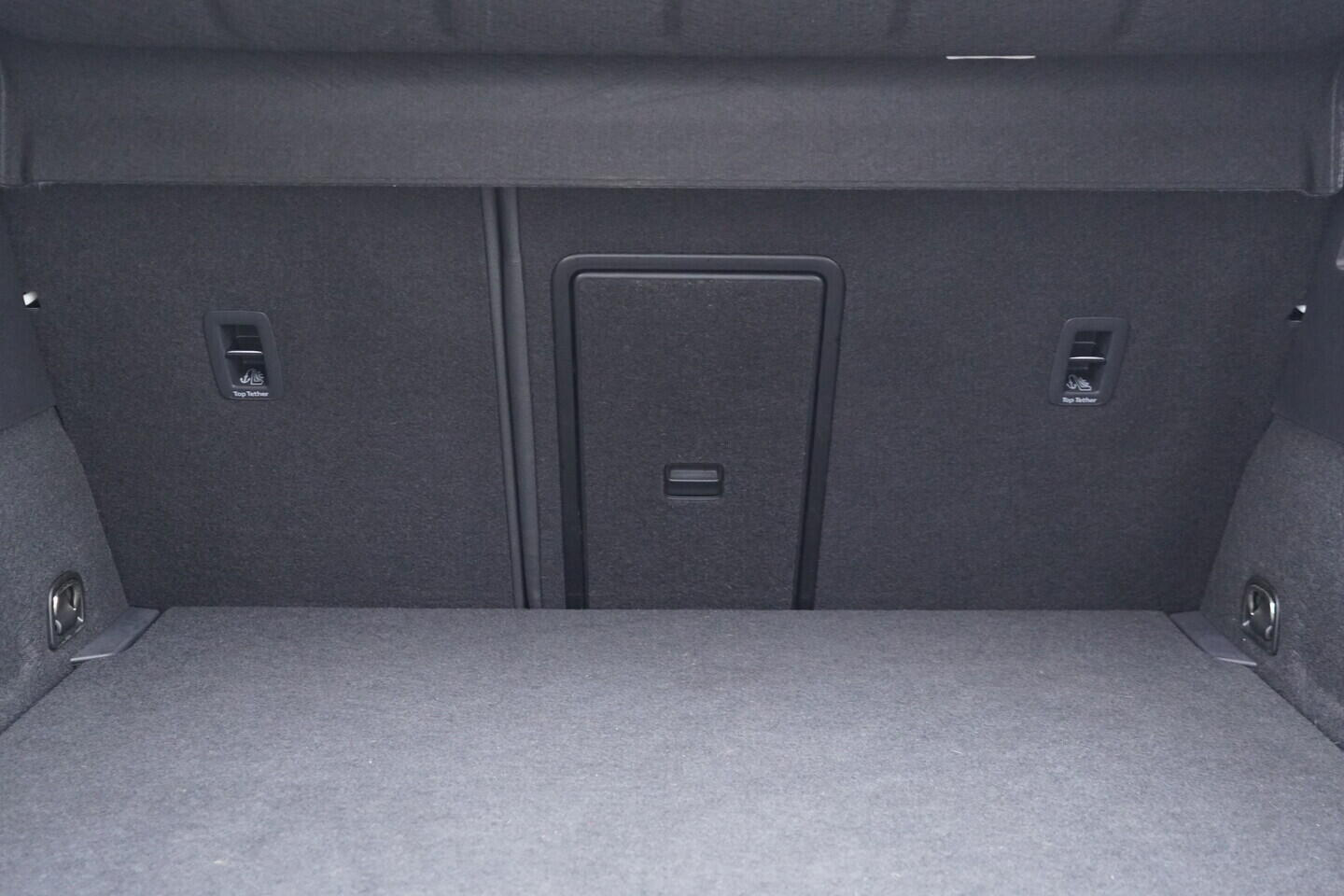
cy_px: 448
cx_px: 672
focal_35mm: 36
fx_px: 1344
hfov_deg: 53.1
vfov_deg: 36.9
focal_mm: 24
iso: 2500
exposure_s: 1/40
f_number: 2.8
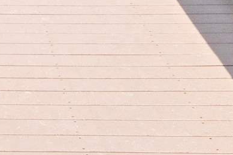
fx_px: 1533
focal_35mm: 237
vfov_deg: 5.2
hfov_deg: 8.5
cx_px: -134
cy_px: -447
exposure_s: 1/400
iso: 800
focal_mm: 30
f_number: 22
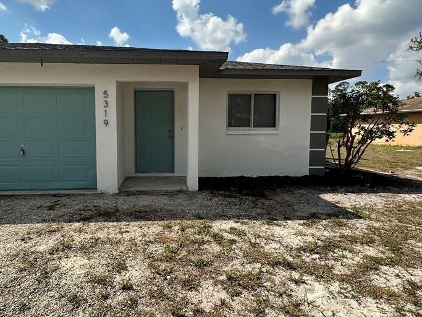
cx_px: 175
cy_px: 145
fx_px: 256
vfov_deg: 63.3
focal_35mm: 21
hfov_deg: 78.4
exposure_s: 1/1553
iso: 50
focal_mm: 2.22
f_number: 2.2
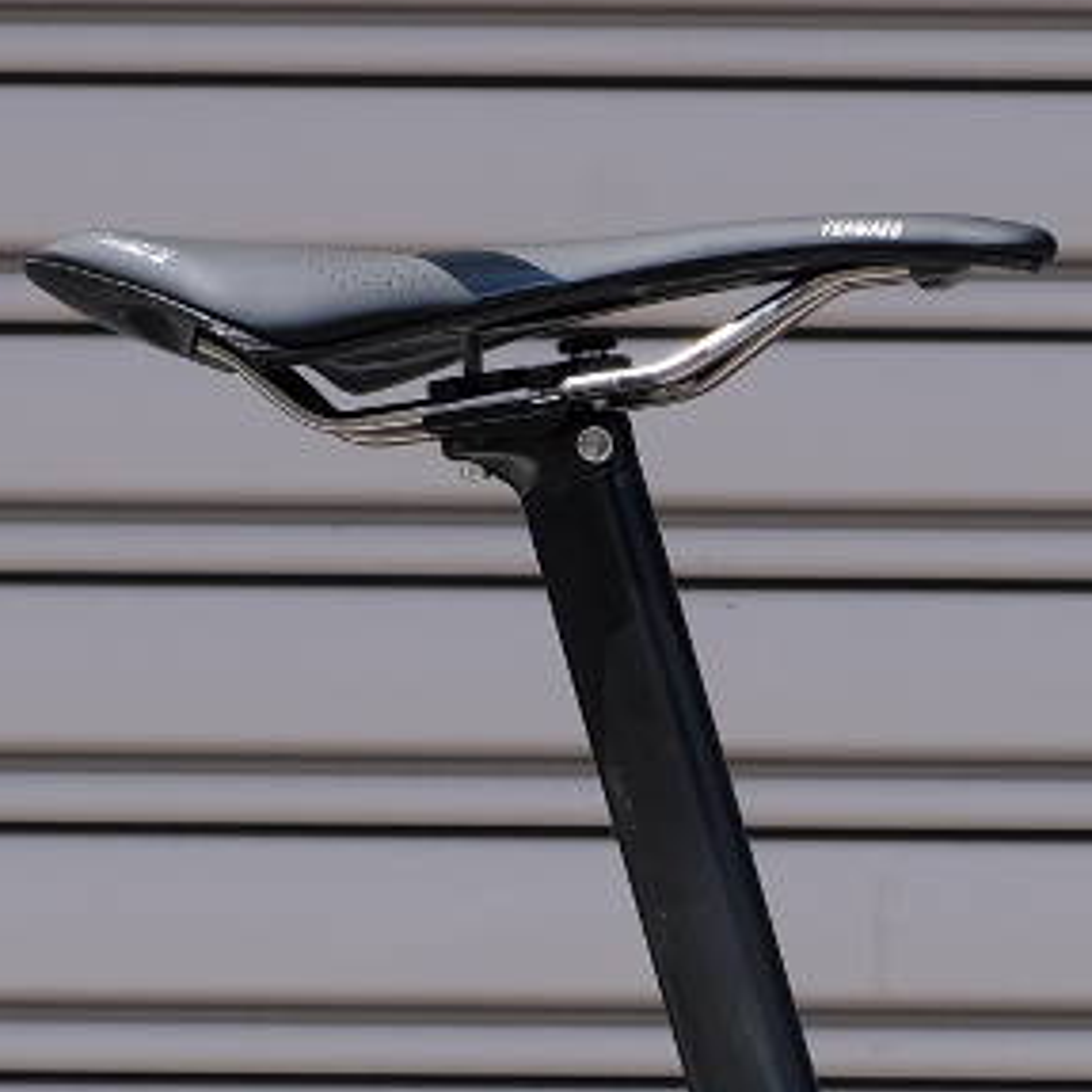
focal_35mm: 279
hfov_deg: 6.2
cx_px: 1670
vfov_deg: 6.2
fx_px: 9958
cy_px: 1765
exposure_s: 1/500
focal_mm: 35
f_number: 5.6
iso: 250
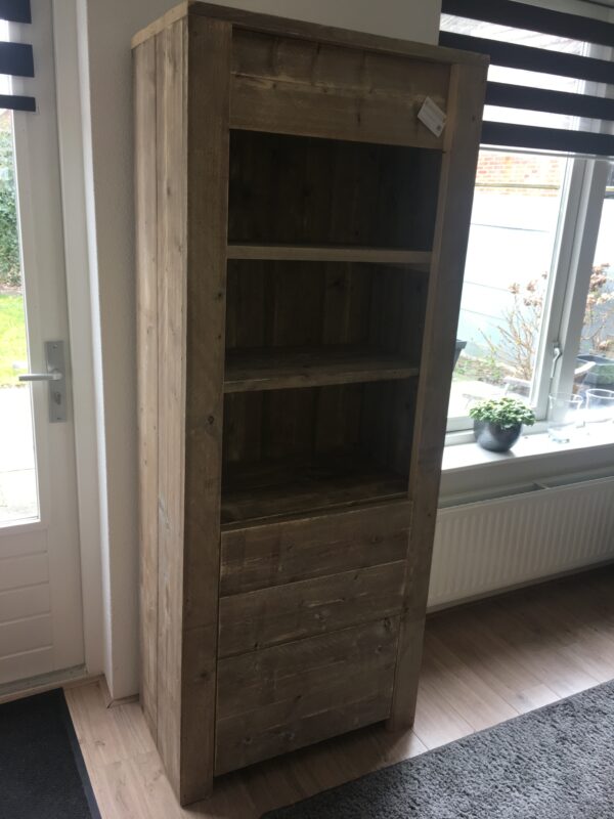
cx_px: 307
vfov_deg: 61.7
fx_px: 686
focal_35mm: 29
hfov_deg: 48.2
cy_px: 410
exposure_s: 1/33
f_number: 2.2
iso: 40
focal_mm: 4.15
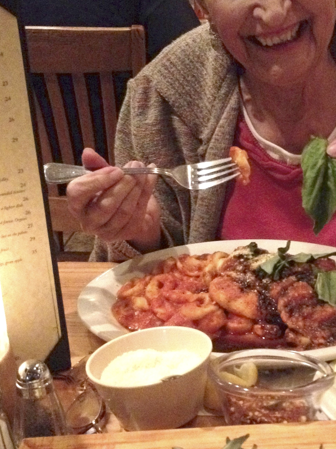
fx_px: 880
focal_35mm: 68
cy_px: 278
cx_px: 280
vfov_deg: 28.5
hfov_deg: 21.3
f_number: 2.4
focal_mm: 4.28
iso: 800
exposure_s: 1/15
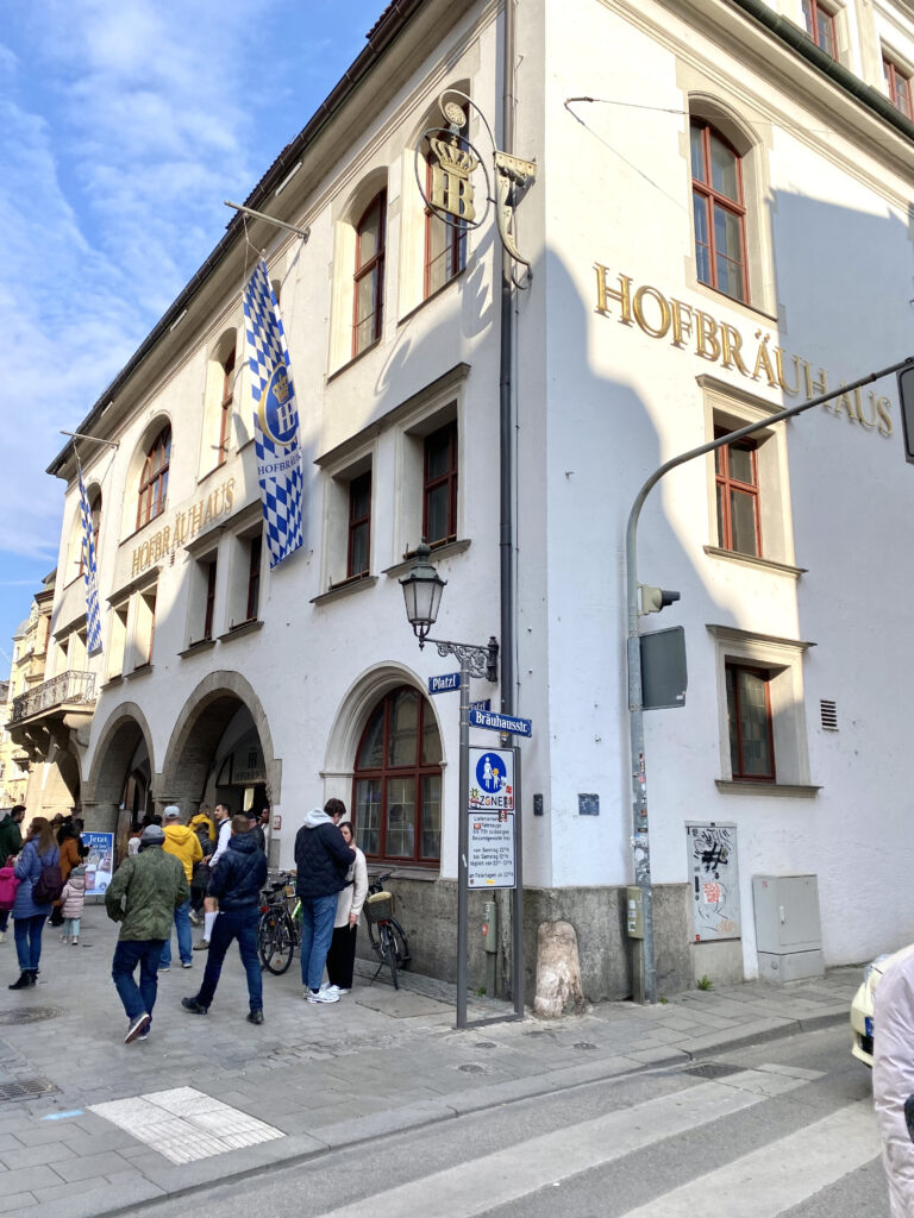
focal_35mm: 26
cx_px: 457
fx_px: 915
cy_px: 609
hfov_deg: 53.1
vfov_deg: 67.3
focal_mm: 4.25
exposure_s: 1/1653
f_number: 1.8
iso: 32
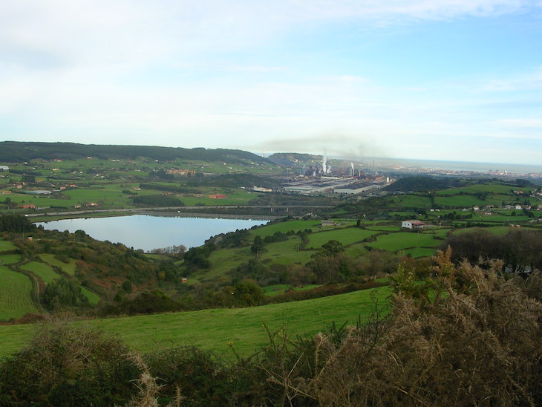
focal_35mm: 38
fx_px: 595
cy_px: 204
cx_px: 271
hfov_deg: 49.0
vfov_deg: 37.7
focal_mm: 5.8
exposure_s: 1/152
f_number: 5.6
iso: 50
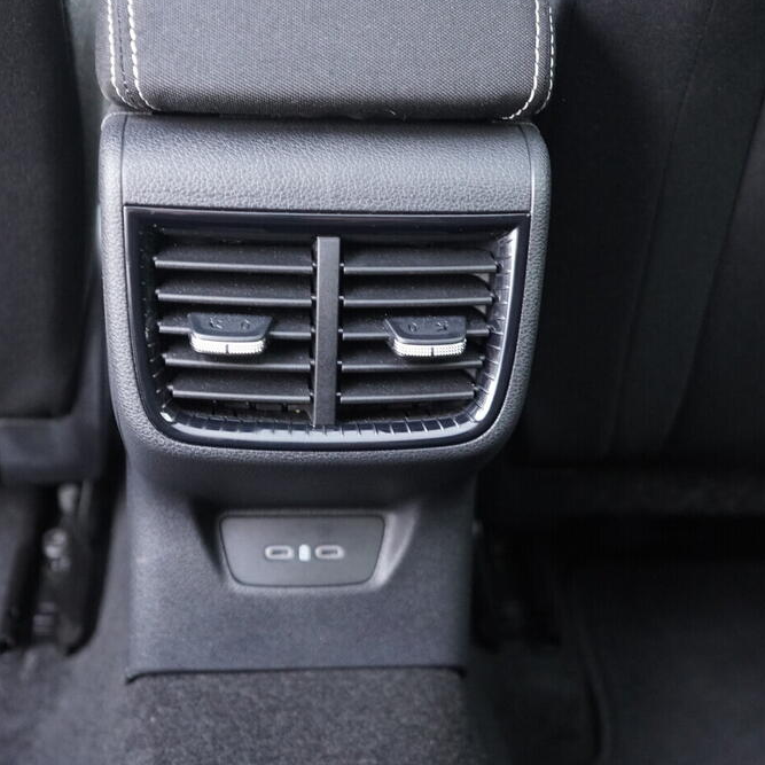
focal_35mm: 47
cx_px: 329
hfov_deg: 36.0
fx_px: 1175
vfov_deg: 36.1
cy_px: 377
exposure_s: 1/40
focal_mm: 24
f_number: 2.8
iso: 2500
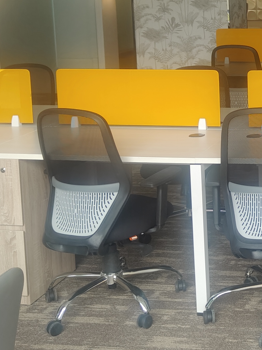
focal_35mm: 73
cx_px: 357
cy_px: 75
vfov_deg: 26.2
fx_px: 737
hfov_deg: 18.5
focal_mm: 5.59
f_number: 1.8
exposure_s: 1/100
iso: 100
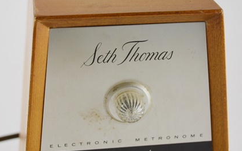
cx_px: 119
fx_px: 574
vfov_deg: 15.0
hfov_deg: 23.8
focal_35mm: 87
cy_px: 80
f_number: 5.6
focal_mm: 40
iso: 200
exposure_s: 1/125
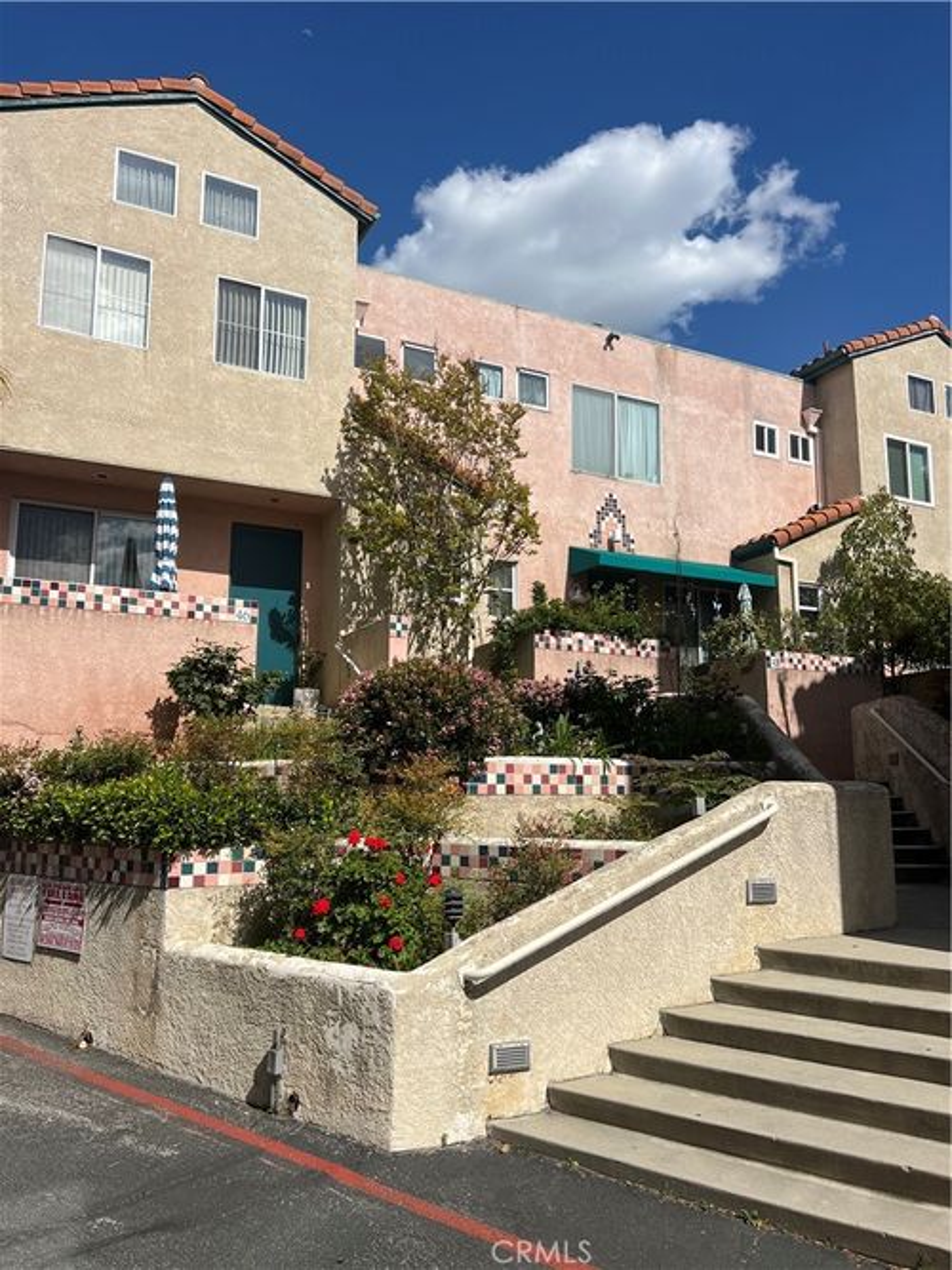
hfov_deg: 53.0
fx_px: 954
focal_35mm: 26
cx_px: 476
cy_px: 635
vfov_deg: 67.3
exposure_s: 1/7463
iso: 50
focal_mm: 5.7
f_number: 1.5
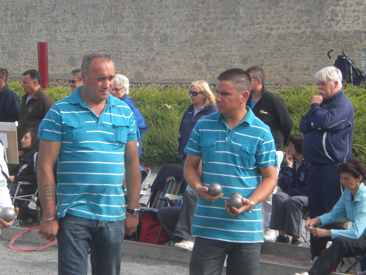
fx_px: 1205
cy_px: 138
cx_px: 183
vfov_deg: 13.0
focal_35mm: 114
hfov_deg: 17.3
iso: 50
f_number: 5.9
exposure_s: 1/100
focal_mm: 18.9
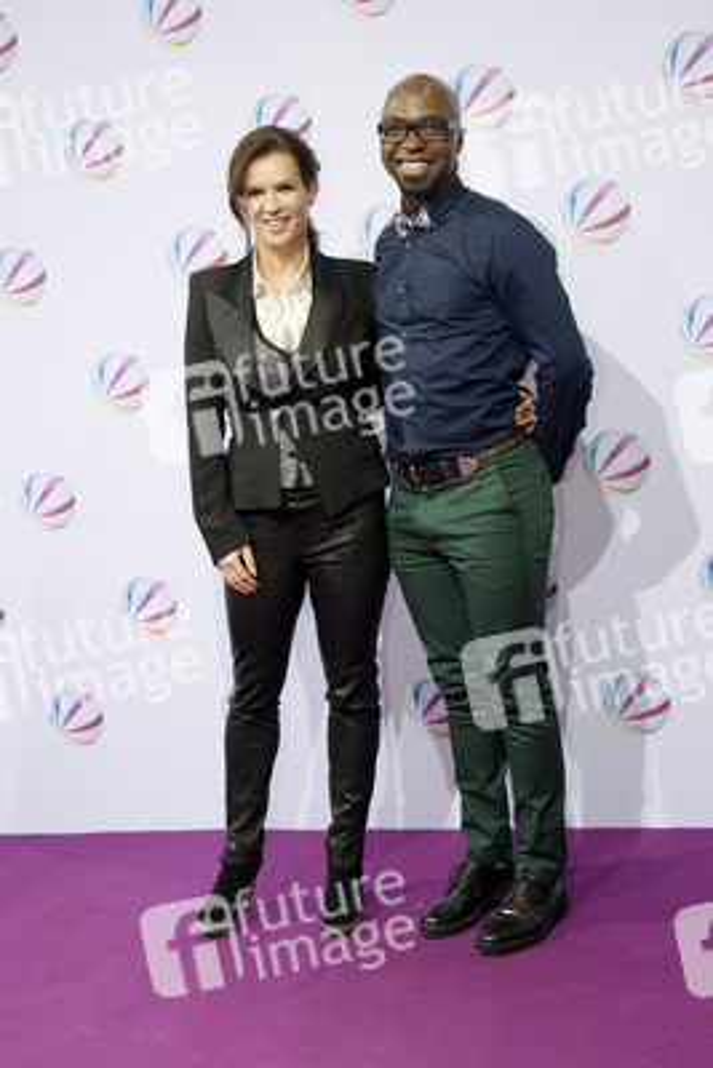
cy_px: 534
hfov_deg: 31.9
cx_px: 356
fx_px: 1247
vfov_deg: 46.4
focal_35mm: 42
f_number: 5.6
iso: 640
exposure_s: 1/160
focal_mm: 42
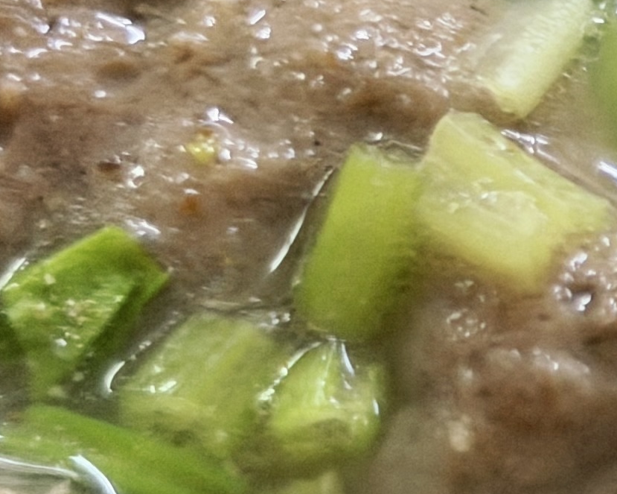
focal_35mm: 228
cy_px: 382
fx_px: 4163
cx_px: 965
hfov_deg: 8.3
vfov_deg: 6.8
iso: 500
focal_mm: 6.76
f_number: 1.78
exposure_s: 1/40
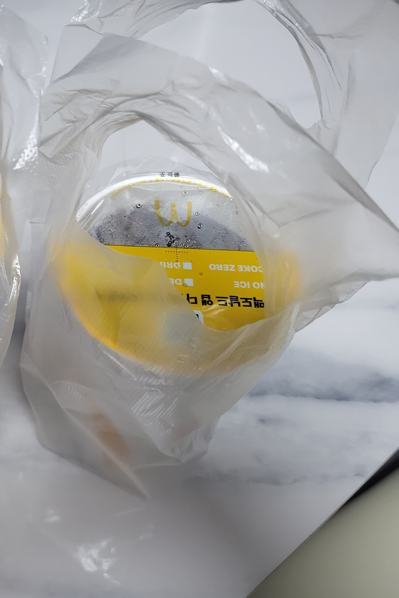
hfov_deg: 33.5
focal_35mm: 37
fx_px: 615
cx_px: 18
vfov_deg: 51.9
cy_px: 300
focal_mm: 4.25
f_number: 1.8
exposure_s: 1/120
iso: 320
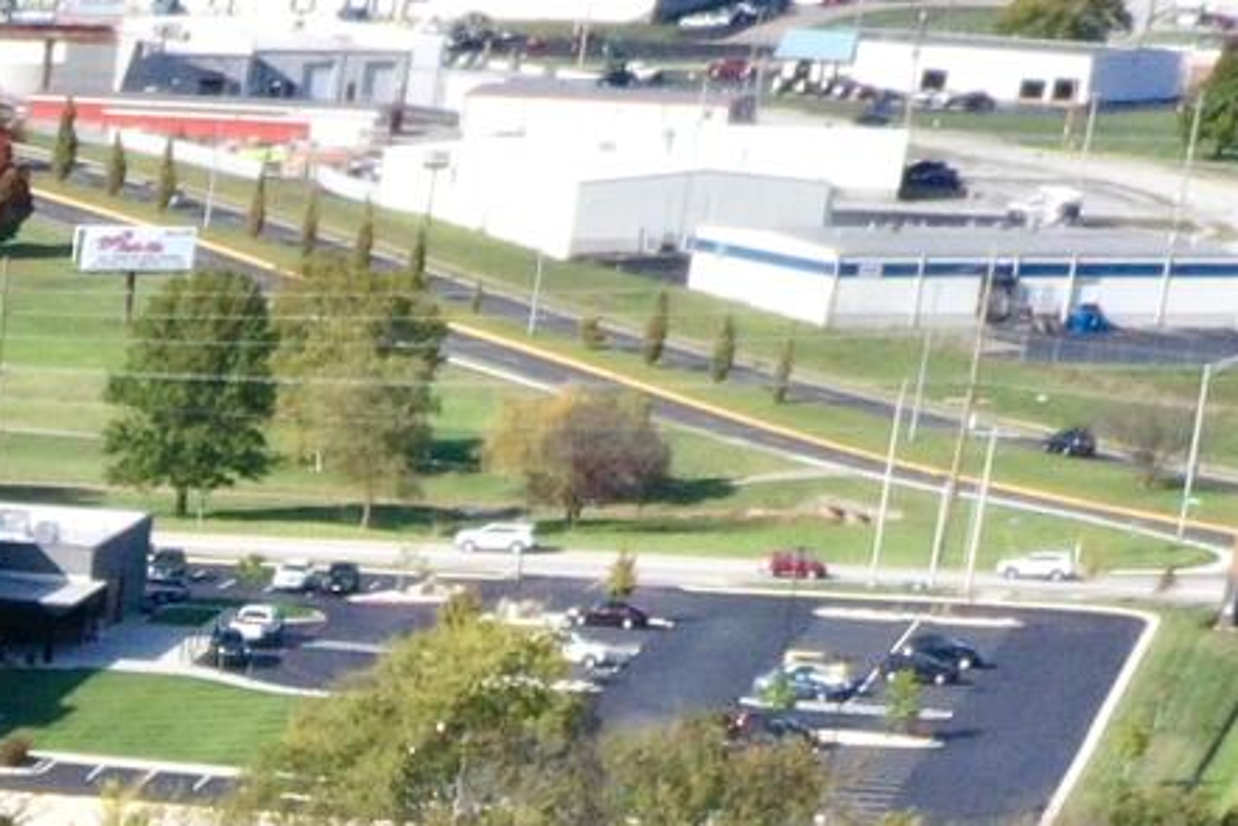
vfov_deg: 6.5
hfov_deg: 9.6
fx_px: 6536
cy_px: 2691
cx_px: -1725
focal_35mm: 190
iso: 100
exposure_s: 1/200
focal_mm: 10.26
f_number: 10
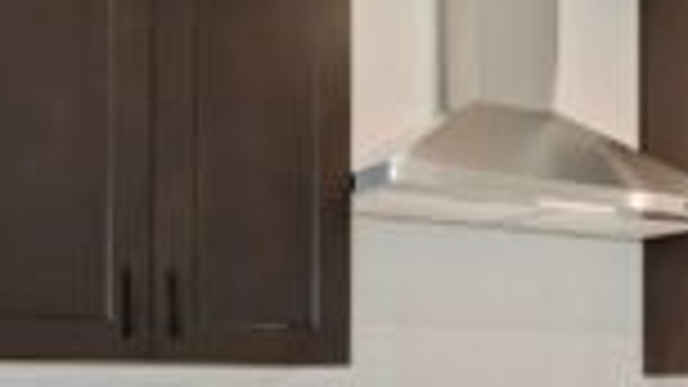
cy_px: 412
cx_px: 791
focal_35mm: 71
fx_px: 1295
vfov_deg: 16.5
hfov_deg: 26.9
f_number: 9
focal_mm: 26
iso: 400
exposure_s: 1/100
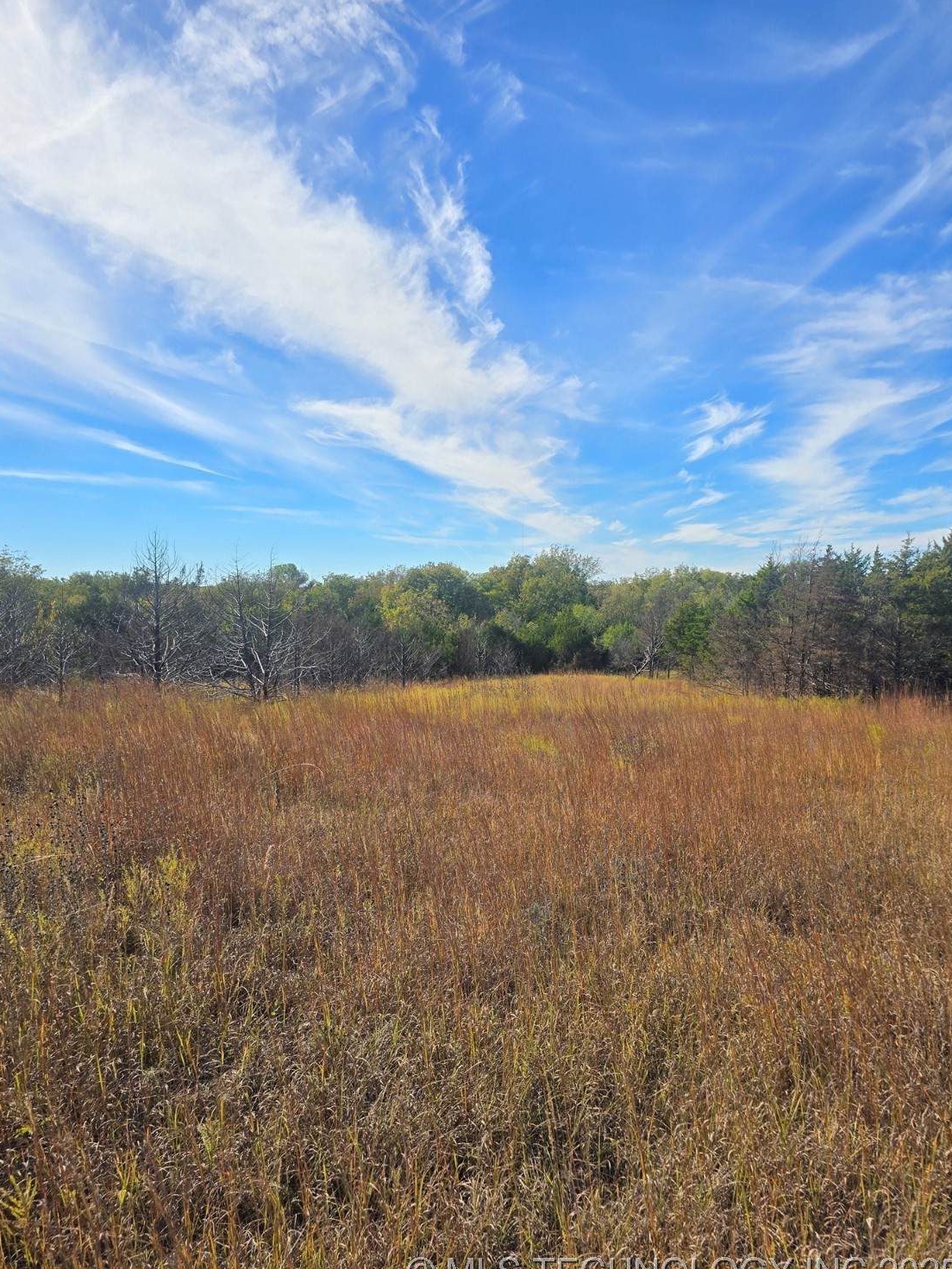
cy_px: 649
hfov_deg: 56.8
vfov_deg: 71.6
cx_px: 473
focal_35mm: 24
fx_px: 880
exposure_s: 1/997
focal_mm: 6.3
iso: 12
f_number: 1.7
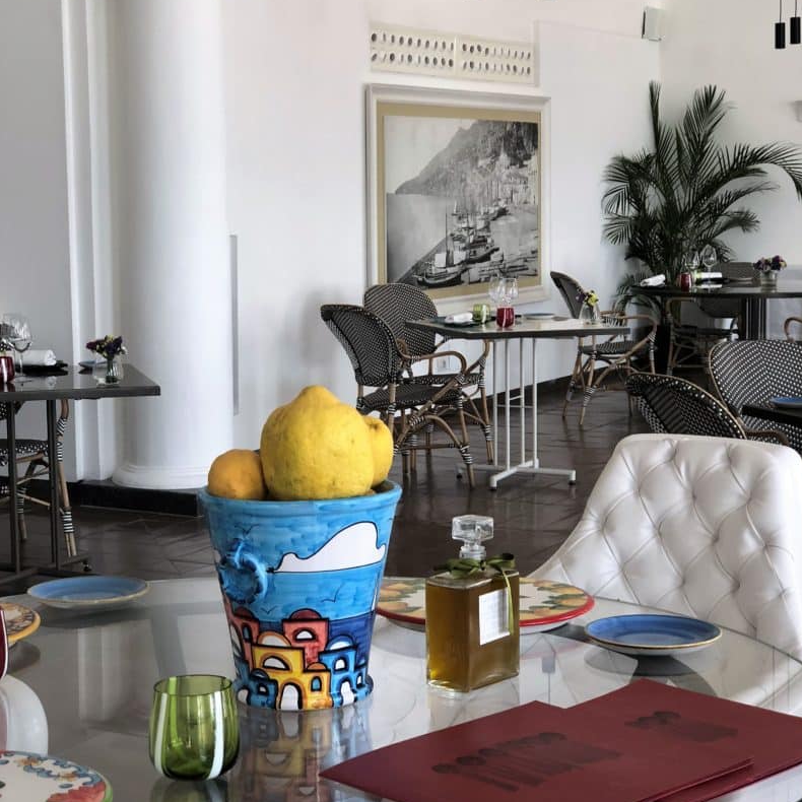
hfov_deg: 25.4
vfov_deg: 25.4
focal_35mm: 68
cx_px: 405
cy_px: 381
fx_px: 1782
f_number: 2.8
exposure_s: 1/60
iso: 80
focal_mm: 6.6
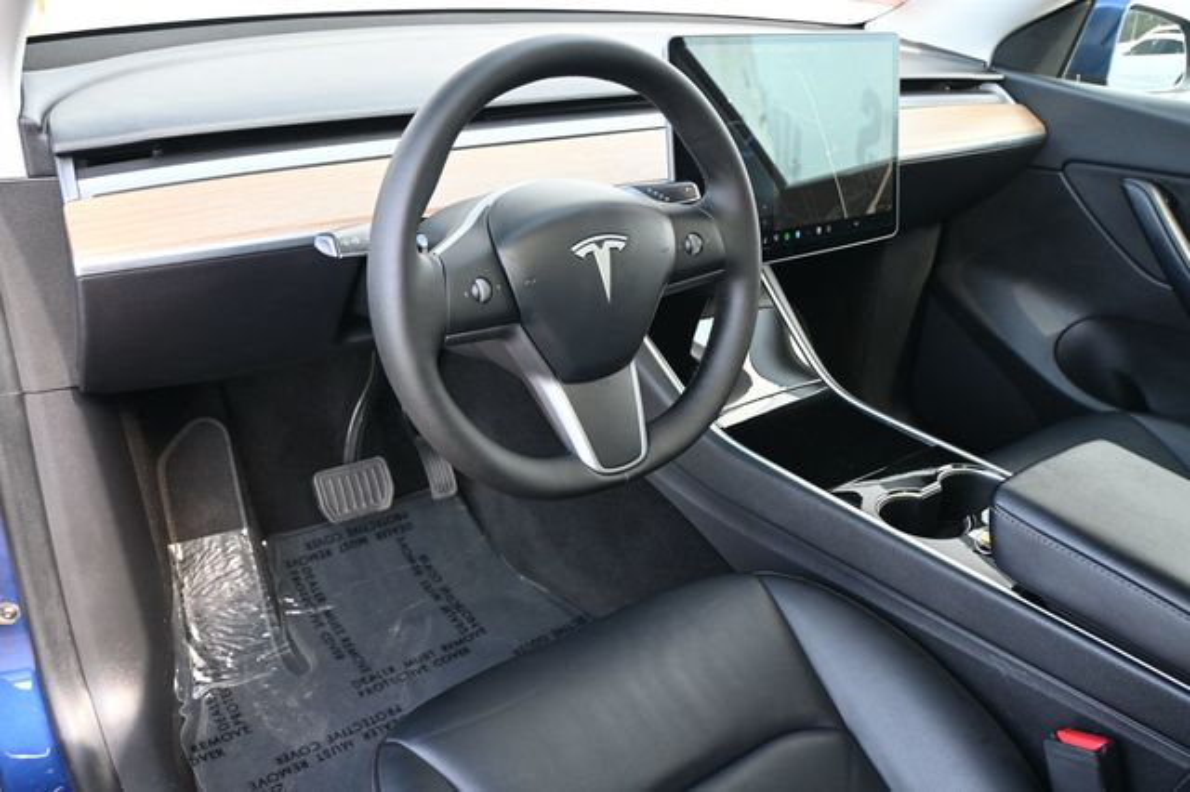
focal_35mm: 30
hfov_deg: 62.0
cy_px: 396
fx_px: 991
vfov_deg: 43.6
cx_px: 595
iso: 900
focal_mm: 20
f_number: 3.8
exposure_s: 1/125
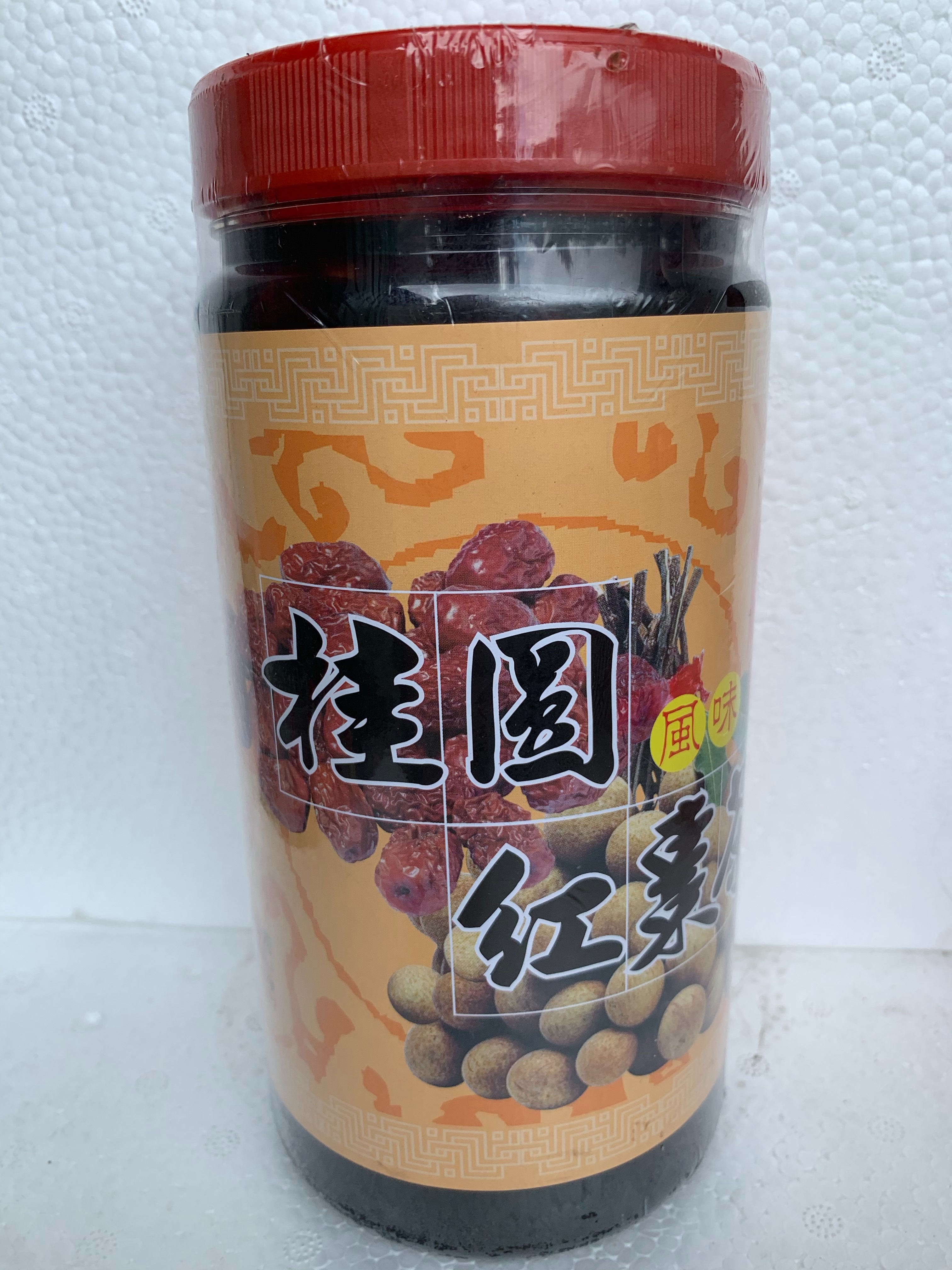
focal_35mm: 26
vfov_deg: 67.3
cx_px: 476
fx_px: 953
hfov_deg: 53.1
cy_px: 635
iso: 25
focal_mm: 4.25
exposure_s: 1/461
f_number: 1.8
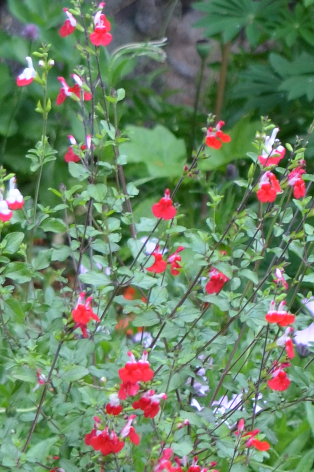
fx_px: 4977
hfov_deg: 3.6
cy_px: 247
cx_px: 582
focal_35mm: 380
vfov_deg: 5.4
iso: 400
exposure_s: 1/100
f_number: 5
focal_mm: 55
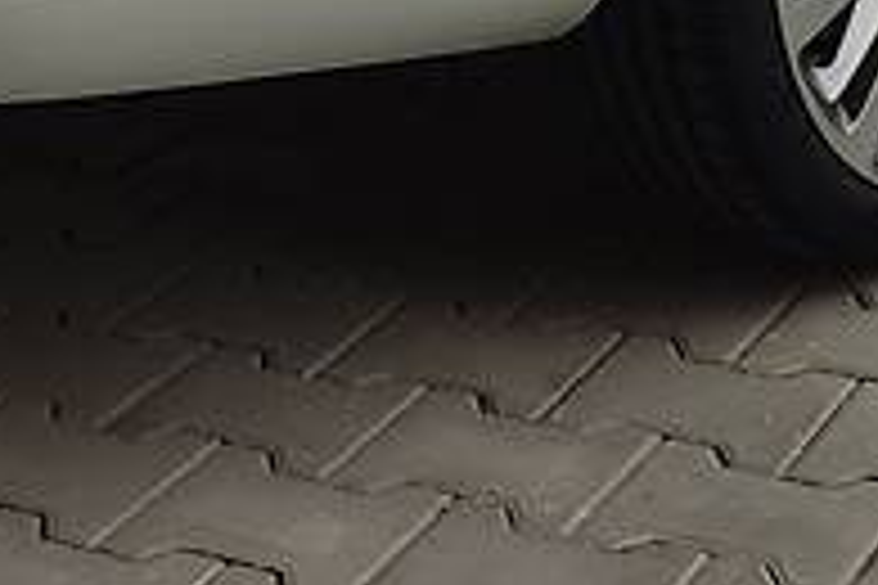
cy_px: -724
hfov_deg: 18.4
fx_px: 2707
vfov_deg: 10.8
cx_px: 549
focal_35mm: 111
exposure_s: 1/1295
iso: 112
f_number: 1.8
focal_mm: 4.8
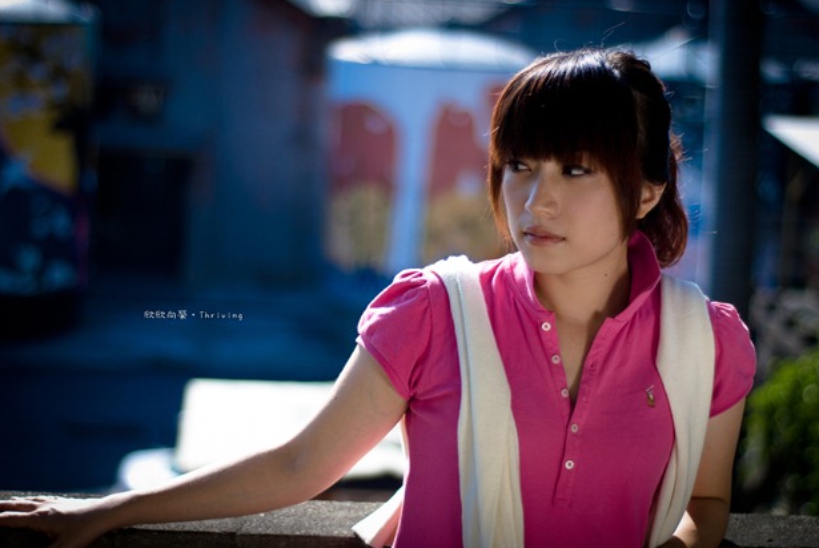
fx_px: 1777
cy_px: 271
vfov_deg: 17.6
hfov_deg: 26.0
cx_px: 401
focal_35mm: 78
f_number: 1.8
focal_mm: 50
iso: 100
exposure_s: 1/2000
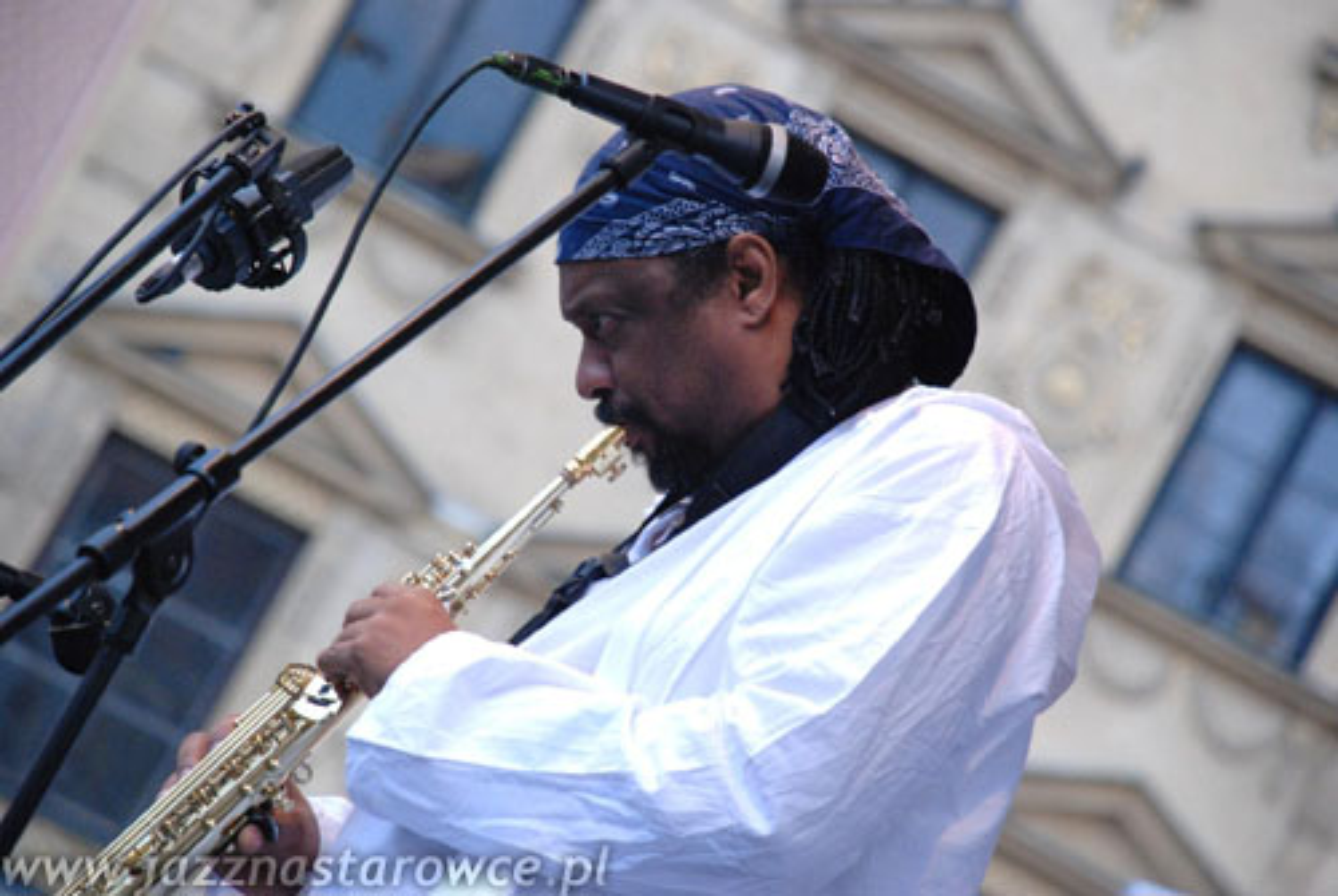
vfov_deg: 6.8
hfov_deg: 10.1
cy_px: 448
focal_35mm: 202
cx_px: 669
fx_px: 7537
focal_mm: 135
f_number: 5.6
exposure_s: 1/100
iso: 1250
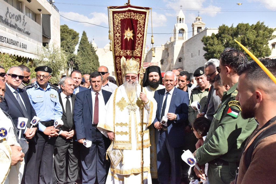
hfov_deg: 50.7
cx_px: 138
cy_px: 92
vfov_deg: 35.1
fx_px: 291
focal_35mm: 38
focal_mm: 38
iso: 6400
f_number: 10
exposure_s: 1/8000
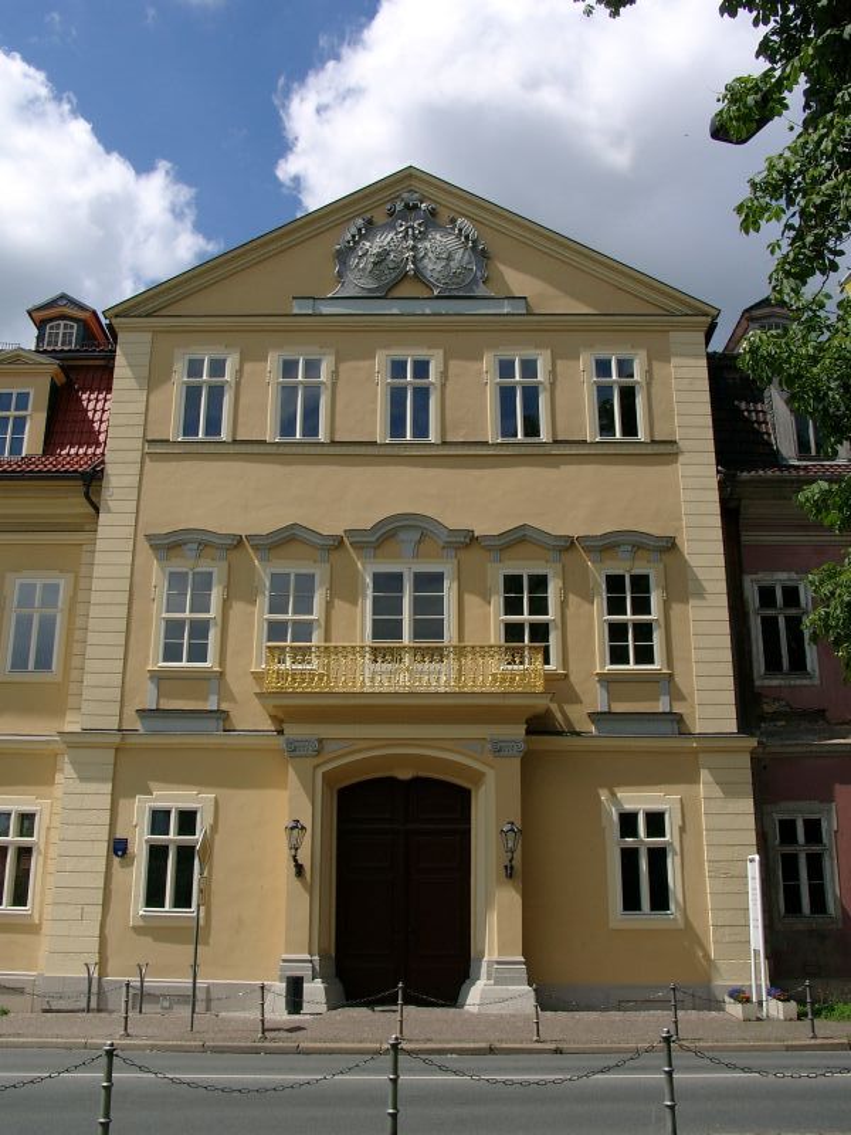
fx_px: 1114
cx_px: 426
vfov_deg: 54.0
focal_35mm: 34
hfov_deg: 41.8
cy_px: 568
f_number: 5.6
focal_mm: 7.13
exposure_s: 1/719
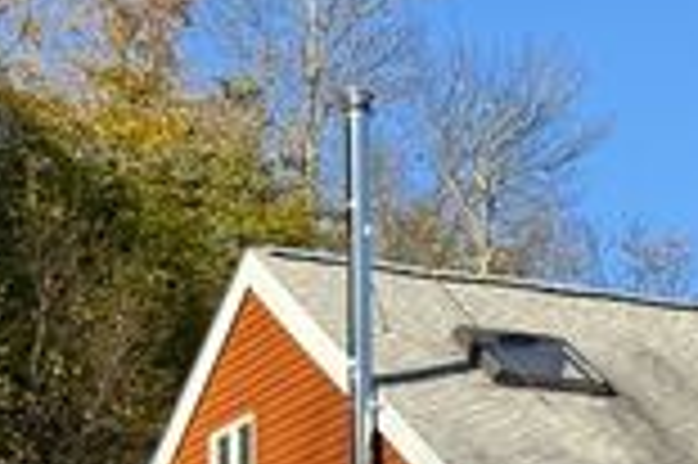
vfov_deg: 8.4
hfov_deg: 12.3
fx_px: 3118
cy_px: 660
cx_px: 950
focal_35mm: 161
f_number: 1.78
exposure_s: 1/2717
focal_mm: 6.76
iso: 64
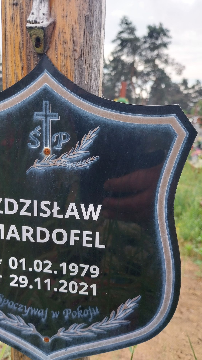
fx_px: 276
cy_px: 181
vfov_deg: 66.1
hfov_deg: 39.9
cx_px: 76
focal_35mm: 29
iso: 25
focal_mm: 4
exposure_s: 1/164
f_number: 1.8
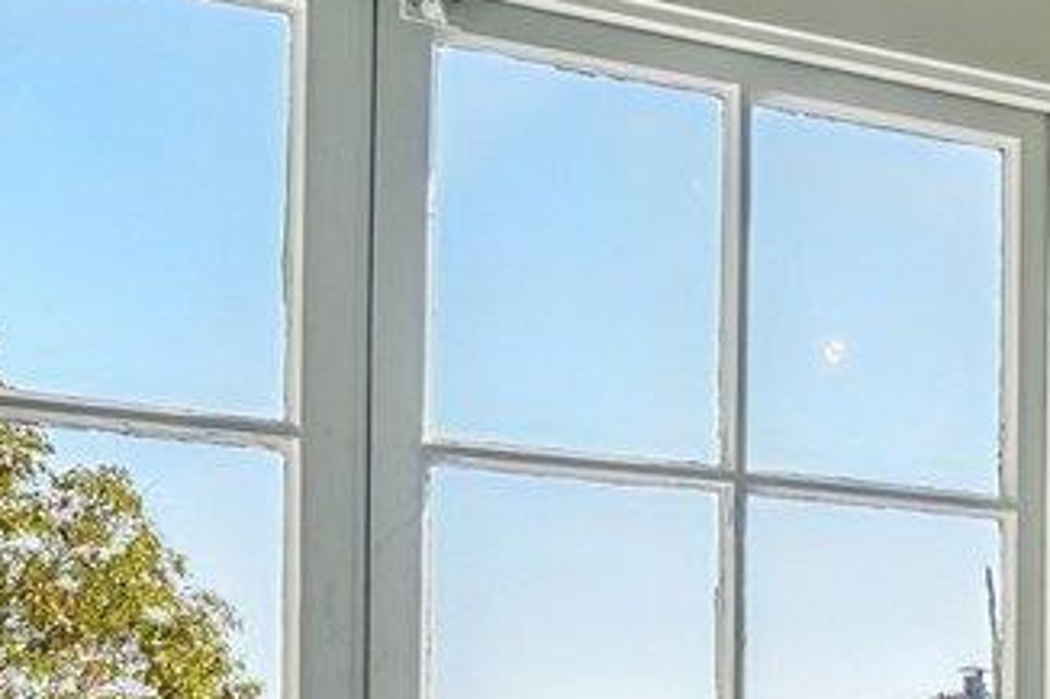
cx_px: 2432
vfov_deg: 14.9
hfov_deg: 15.2
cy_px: 891
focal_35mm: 88
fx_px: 2565
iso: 640
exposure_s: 1/80
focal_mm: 14
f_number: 9
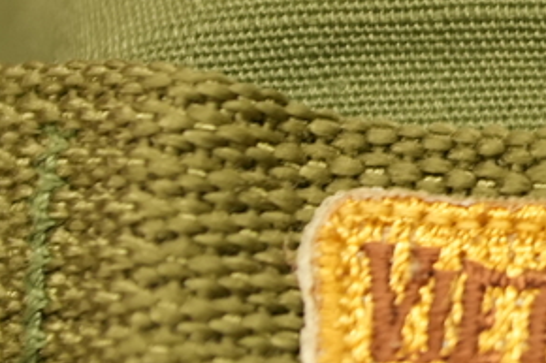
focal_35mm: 261
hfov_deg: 7.6
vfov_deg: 5.2
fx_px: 3956
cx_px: 1113
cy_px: -47
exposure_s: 1/40
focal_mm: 35
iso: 640
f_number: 2.8
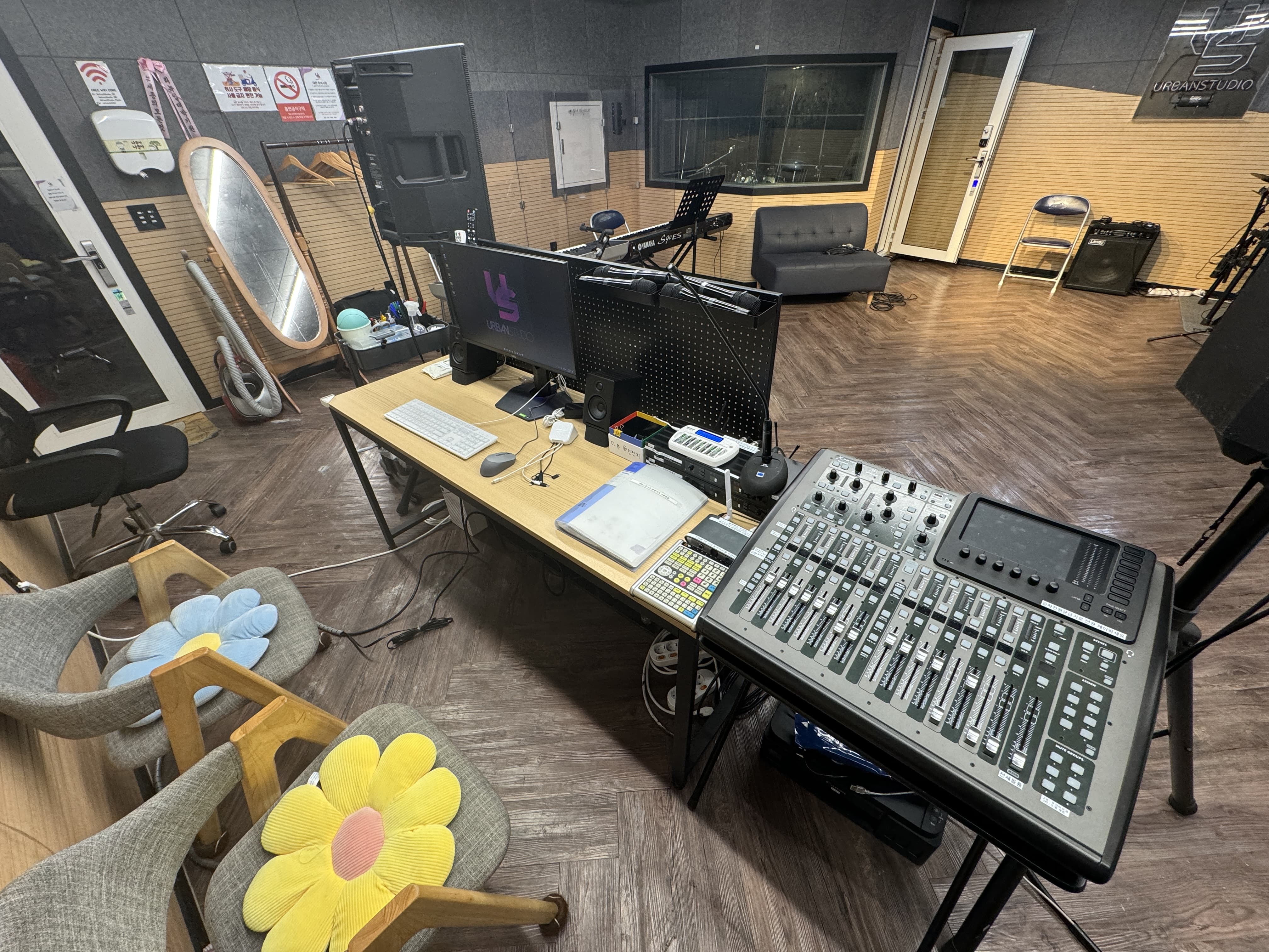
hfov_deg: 102.1
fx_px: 513
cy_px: 476
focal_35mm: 14
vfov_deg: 85.7
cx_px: 634
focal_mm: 2.22
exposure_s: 1/120
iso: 160
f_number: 2.2
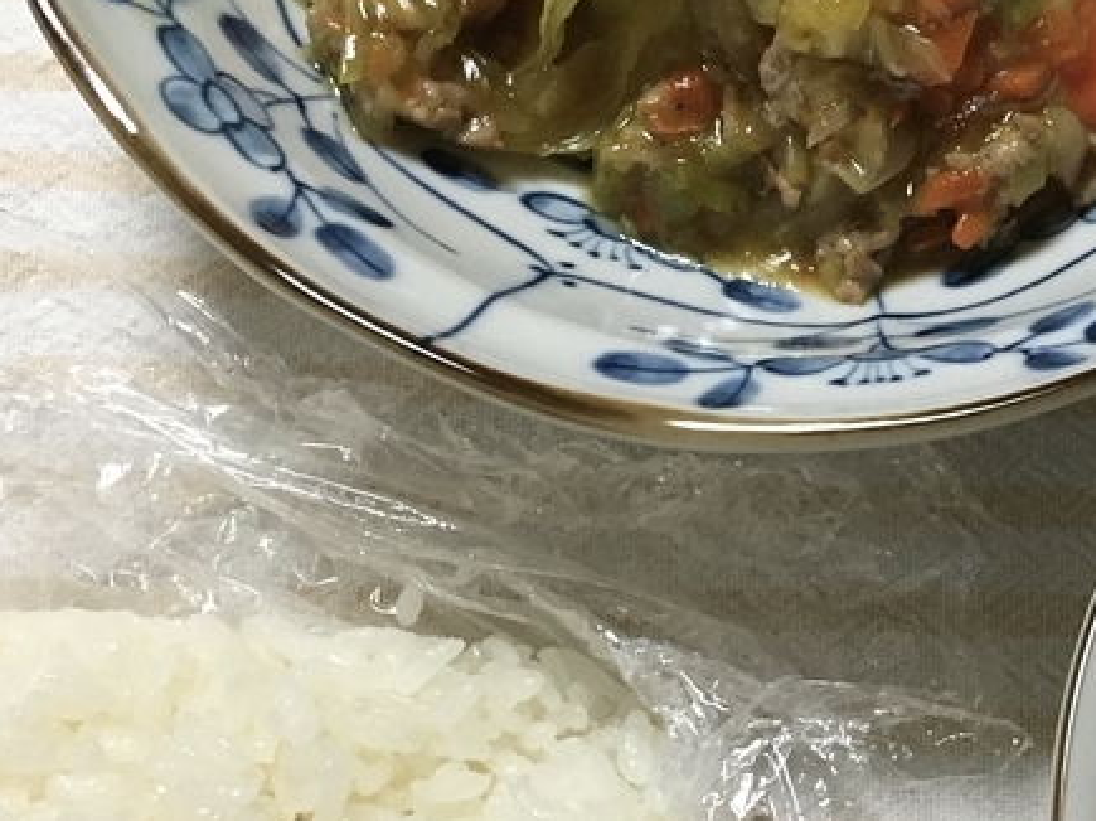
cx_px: 980
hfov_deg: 23.8
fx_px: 2532
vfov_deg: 18.4
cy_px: 398
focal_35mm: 80
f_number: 2.2
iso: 160
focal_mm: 4.15
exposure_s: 1/30
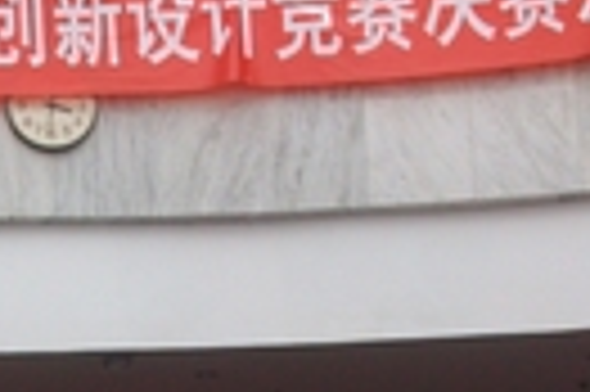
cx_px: 77
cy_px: 507
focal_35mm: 107
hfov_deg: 18.8
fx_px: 1751
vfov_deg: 12.4
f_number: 2.8
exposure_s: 1/80
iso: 64
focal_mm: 5.7
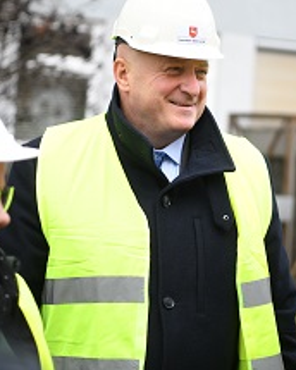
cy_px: 145
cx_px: 196
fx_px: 1336
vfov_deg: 15.8
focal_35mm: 122
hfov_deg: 12.6
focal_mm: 70
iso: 100
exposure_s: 1/200
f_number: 2.8
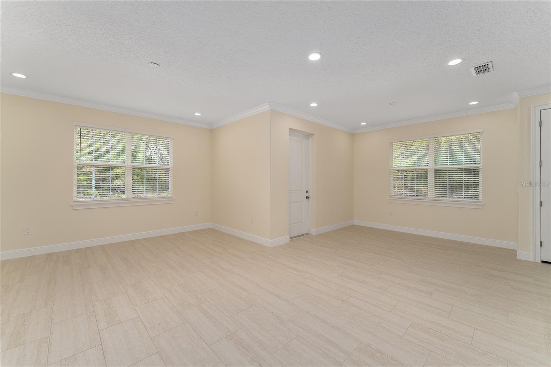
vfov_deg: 81.2
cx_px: 276
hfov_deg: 104.3
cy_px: 184
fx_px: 214
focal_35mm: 14
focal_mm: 14
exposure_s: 1/50
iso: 320
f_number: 8
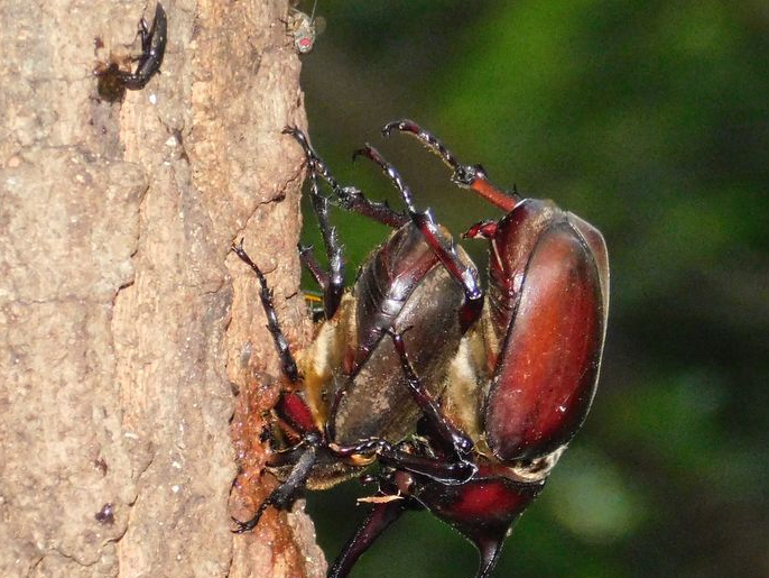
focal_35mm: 343
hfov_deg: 5.8
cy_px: 319
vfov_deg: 4.3
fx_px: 7622
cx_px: 390
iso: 1100
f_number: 5.7
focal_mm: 52.2
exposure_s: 1/60
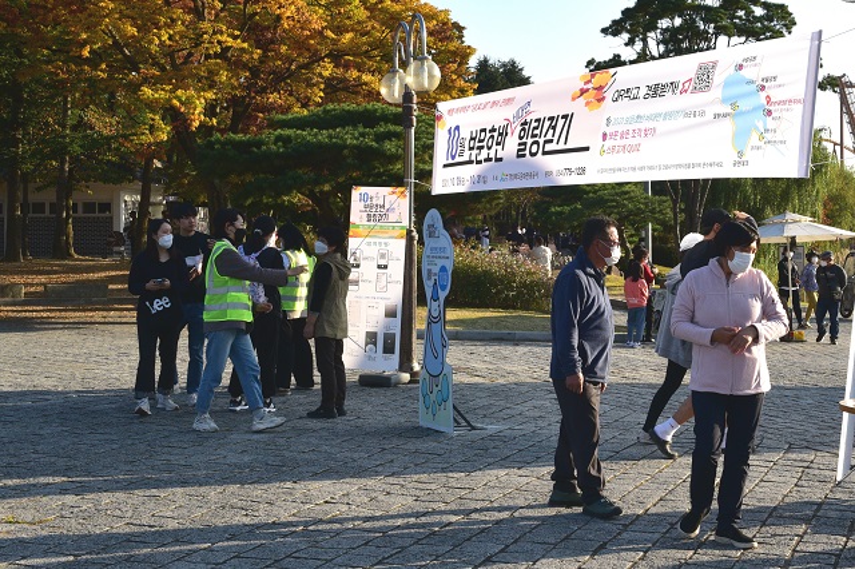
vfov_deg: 35.0
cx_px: 428
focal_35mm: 38
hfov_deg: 50.7
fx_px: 902
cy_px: 284
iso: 1000
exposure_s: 1/250
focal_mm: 38
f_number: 20
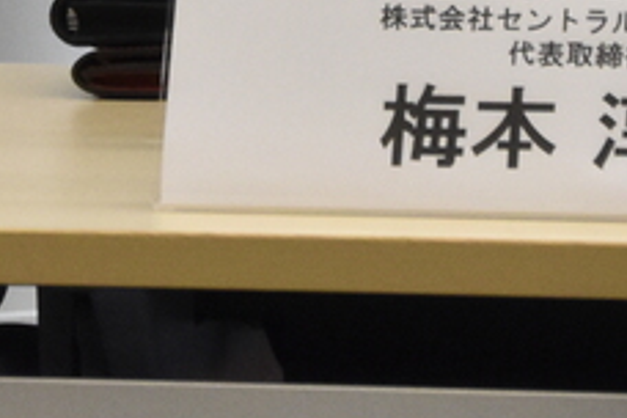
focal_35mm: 670
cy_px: -899
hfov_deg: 3.1
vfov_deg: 2.0
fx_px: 11668
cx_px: 38
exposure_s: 1/80
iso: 1600
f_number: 10
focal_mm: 68
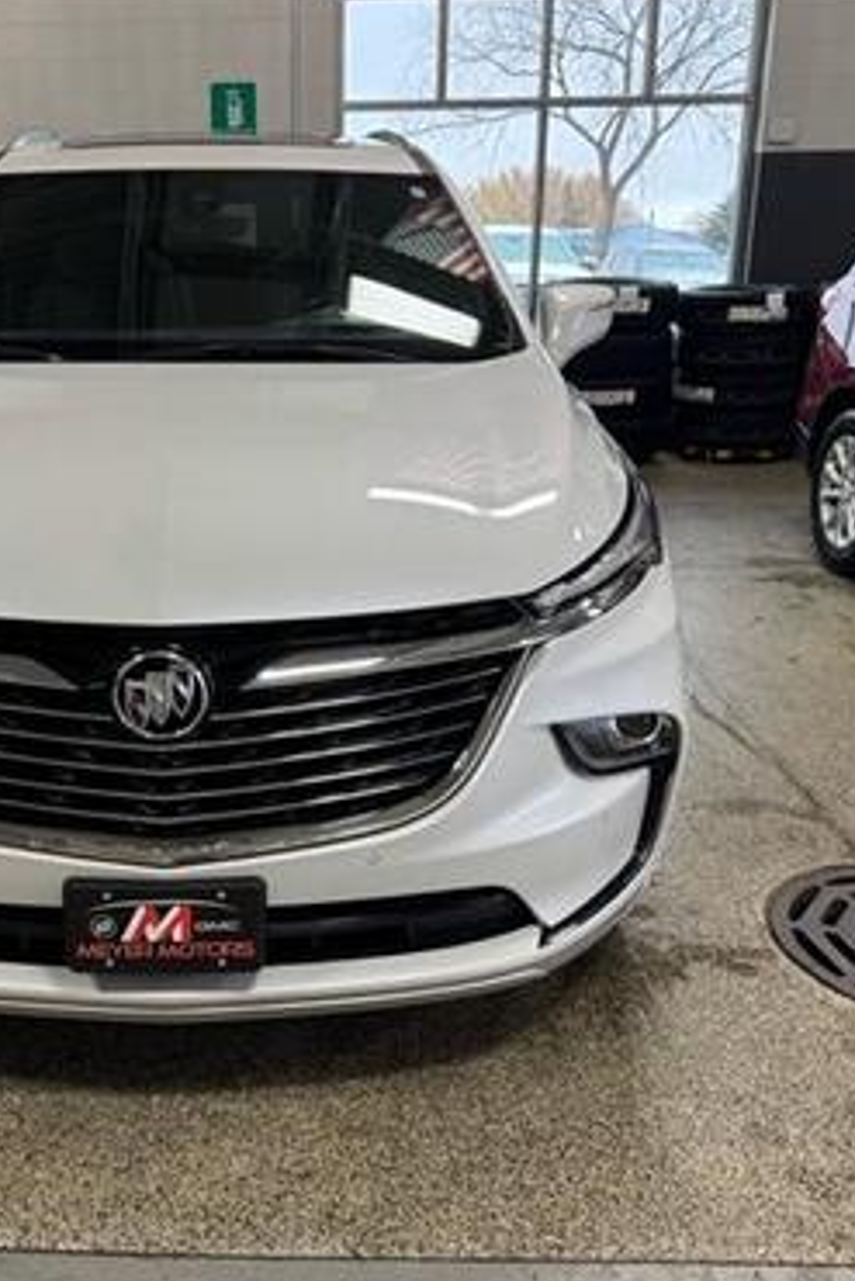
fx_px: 1210
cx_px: 242
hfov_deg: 38.2
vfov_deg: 55.8
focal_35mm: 34
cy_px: 634
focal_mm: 6.76
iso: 160
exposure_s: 1/120
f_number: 1.78
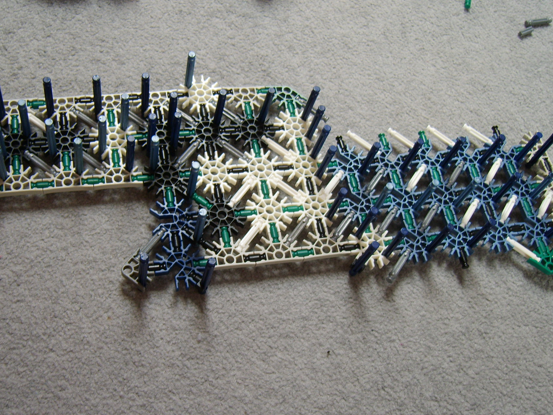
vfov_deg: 34.3
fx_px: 671
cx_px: 256
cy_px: 215
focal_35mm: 42
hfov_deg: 44.8
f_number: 2.8
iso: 54
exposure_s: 1/30
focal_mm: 7.4
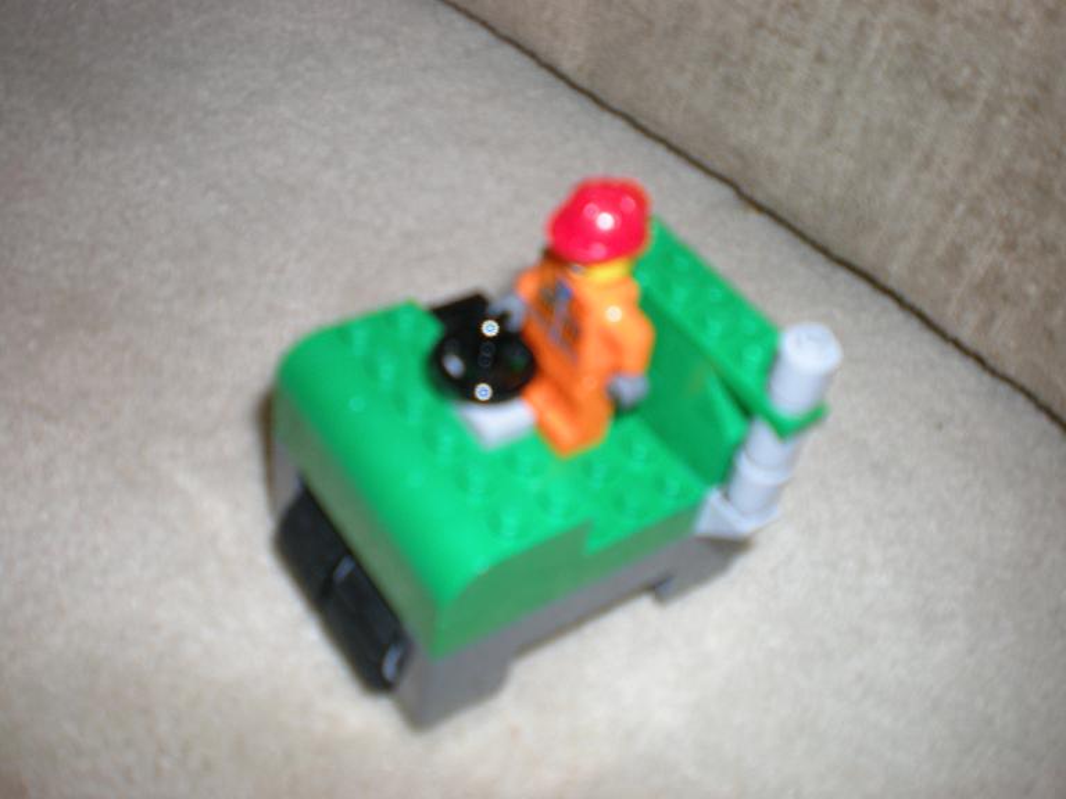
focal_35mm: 38
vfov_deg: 37.7
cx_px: 533
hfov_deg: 49.0
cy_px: 400
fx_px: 1170
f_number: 3.1
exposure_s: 1/30
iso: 64
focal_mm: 6.3
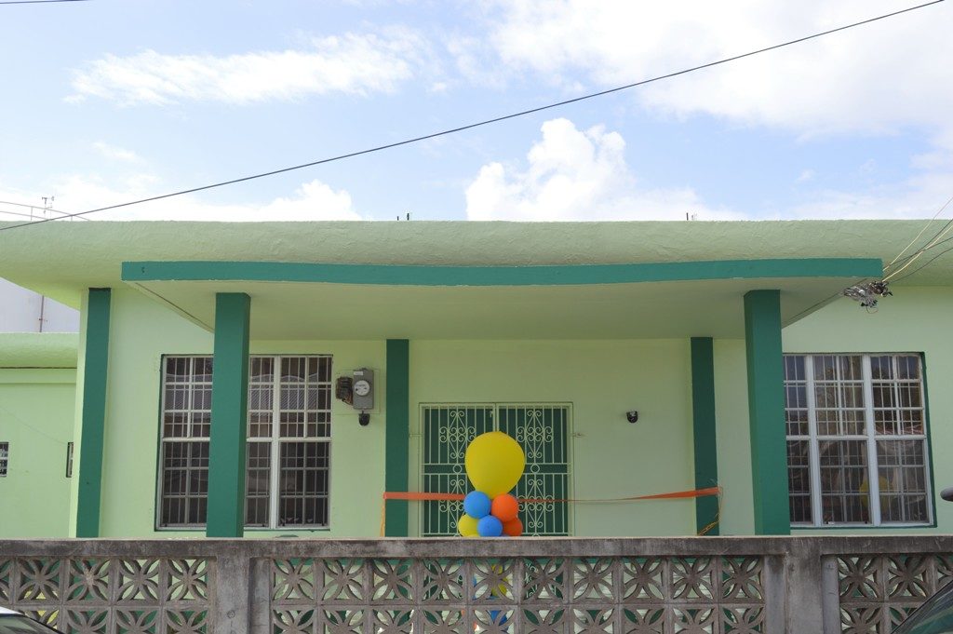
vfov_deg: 34.2
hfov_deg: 49.6
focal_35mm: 39
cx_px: 476
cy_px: 317
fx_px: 1032
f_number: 9
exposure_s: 1/200
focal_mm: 26
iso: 100
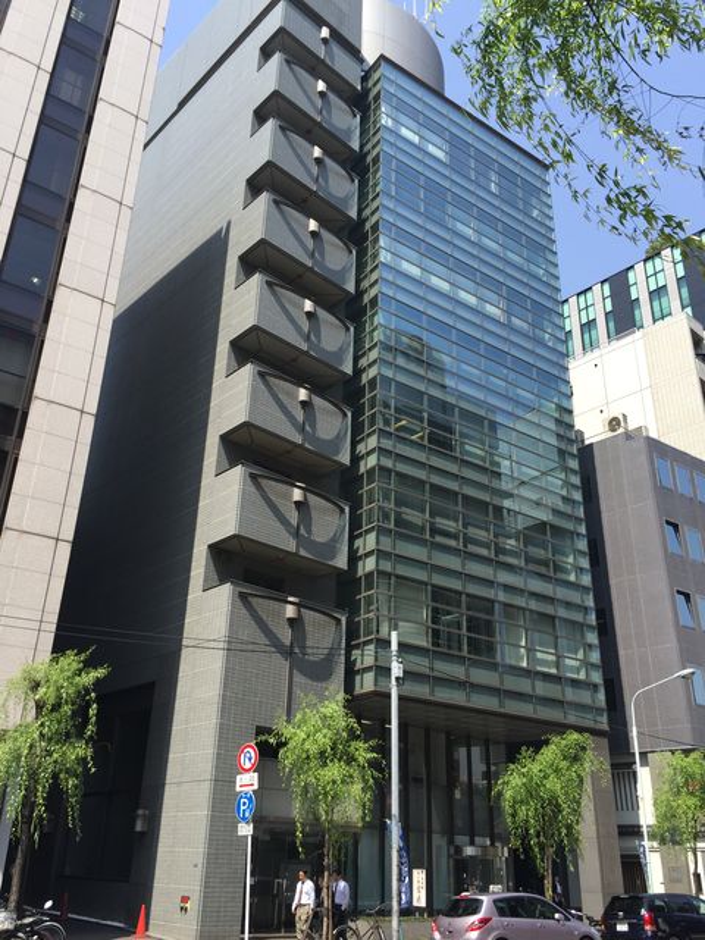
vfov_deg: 61.7
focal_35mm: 29
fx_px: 787
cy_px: 470
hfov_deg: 48.2
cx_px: 352
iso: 32
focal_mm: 4.15
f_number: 2.2
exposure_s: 1/860
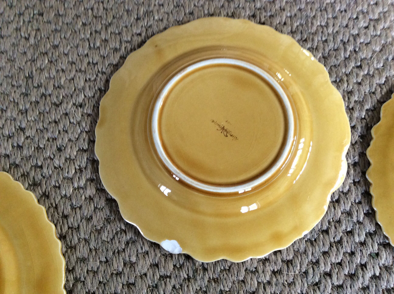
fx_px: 364
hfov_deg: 56.9
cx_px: 197
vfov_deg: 44.1
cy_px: 147
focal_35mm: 32
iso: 160
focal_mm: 3.3
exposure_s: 1/25
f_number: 2.4
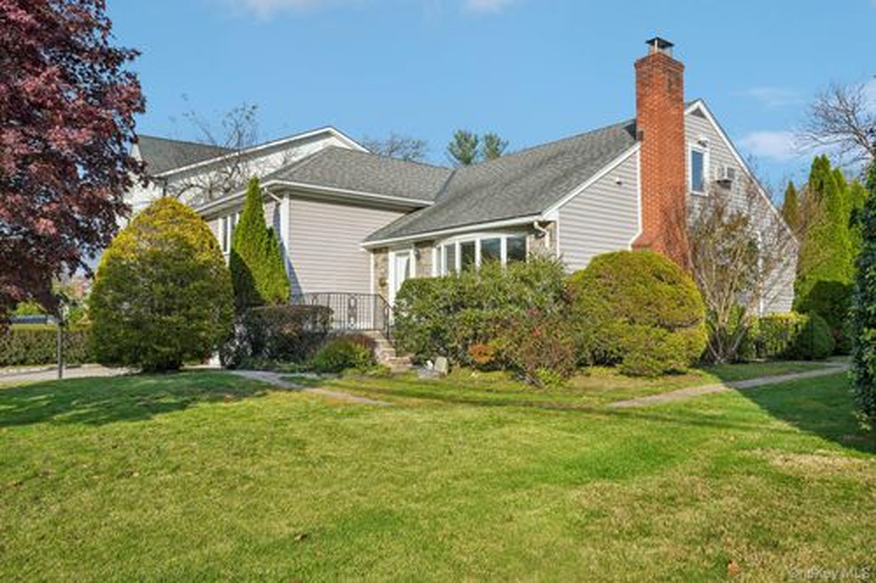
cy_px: 292
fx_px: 681
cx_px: 438
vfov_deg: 46.4
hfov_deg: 65.5
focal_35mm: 28
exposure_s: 1/200
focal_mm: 28
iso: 100
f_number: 9
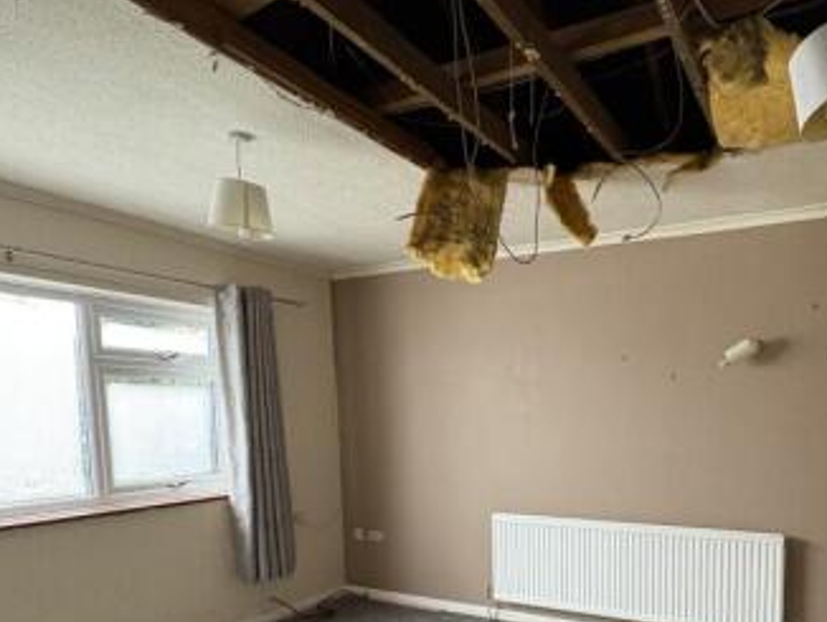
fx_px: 598
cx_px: 570
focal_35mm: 25
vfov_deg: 52.3
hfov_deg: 66.9
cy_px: 473
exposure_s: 1/60
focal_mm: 2.22
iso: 500
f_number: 2.2
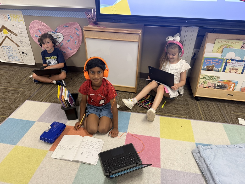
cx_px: 122
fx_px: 170
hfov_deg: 71.6
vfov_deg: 56.8
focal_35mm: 24
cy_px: 92
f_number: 1.78
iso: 320
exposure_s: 1/60
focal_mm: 6.76
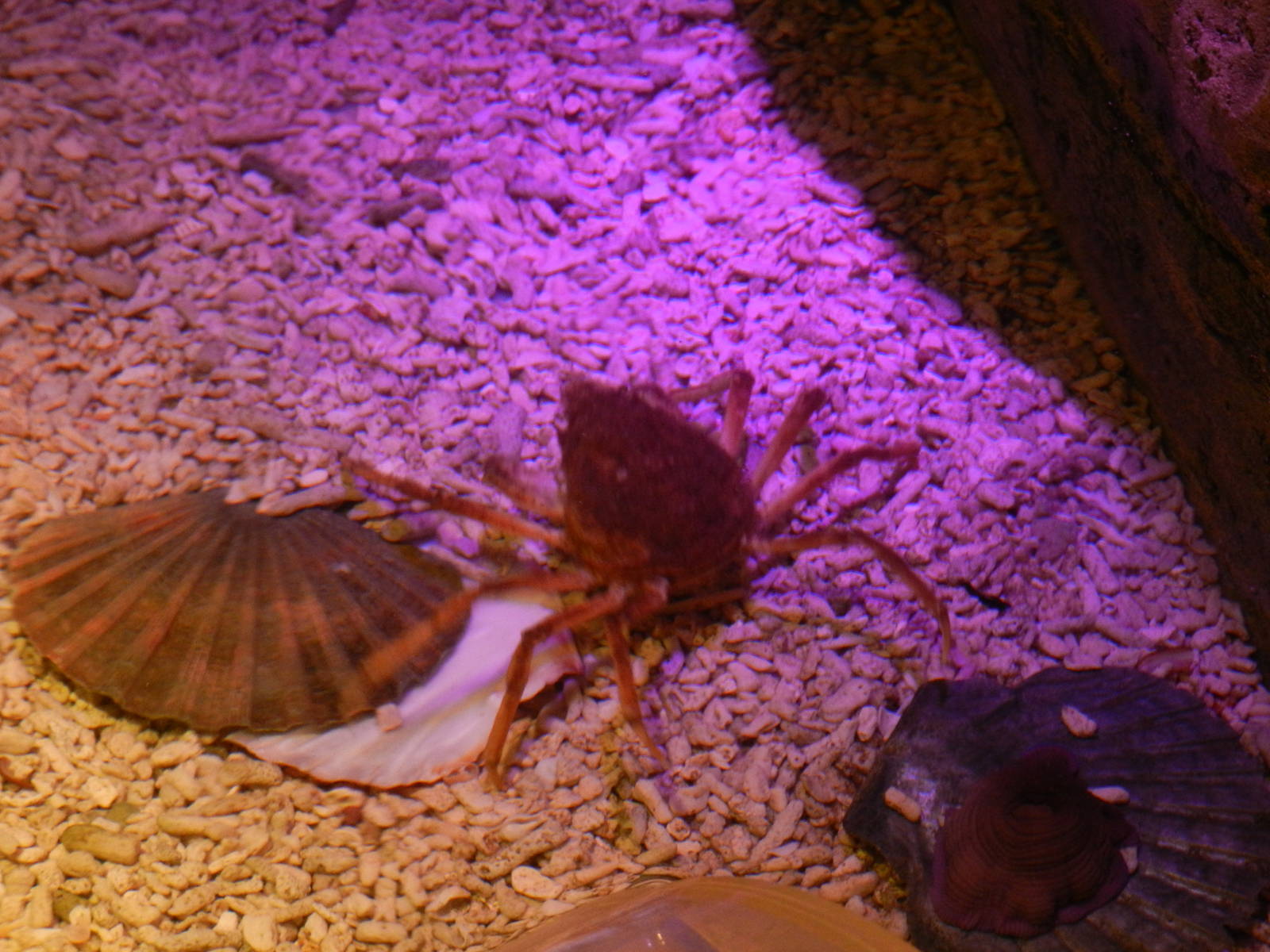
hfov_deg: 19.6
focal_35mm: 100
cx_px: 635
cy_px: 476
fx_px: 3669
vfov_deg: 14.8
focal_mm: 17.7
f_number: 4.6
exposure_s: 1/20
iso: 560
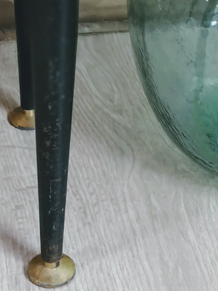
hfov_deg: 13.1
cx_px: 77
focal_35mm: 113
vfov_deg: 17.0
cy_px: 1
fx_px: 949
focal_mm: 3.95
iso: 160
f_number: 4
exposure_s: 1/50
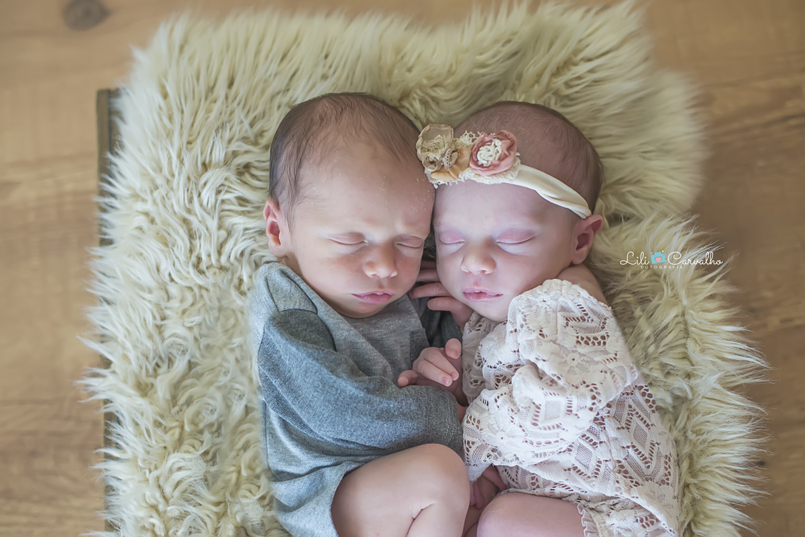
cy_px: 268
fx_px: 1118
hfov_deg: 39.6
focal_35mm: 50
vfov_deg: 27.0
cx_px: 402
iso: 1600
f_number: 3.2
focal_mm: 50
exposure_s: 1/160
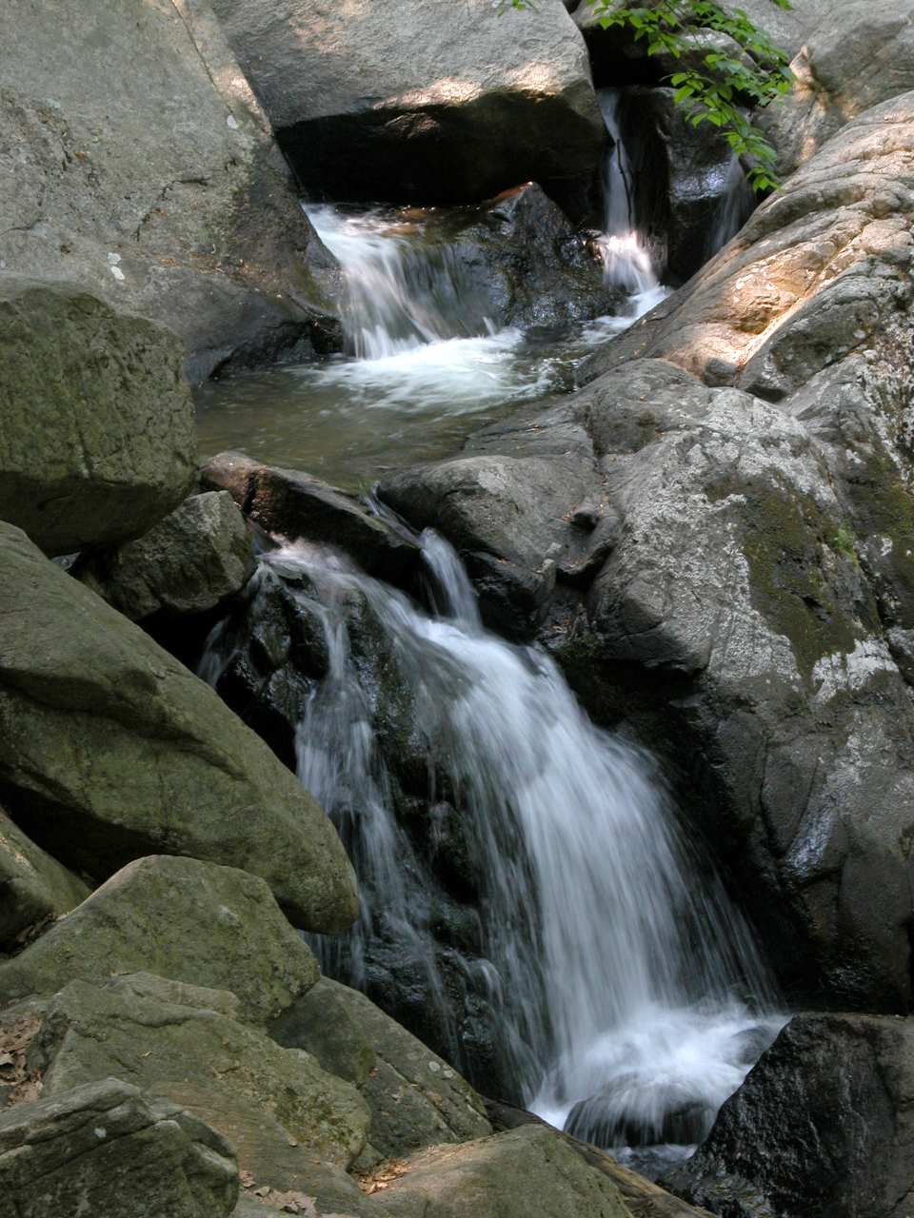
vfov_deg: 17.0
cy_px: 609
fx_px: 4084
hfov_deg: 12.8
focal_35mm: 116
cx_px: 457
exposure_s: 1/10.3
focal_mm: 29.5
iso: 100
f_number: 7.5
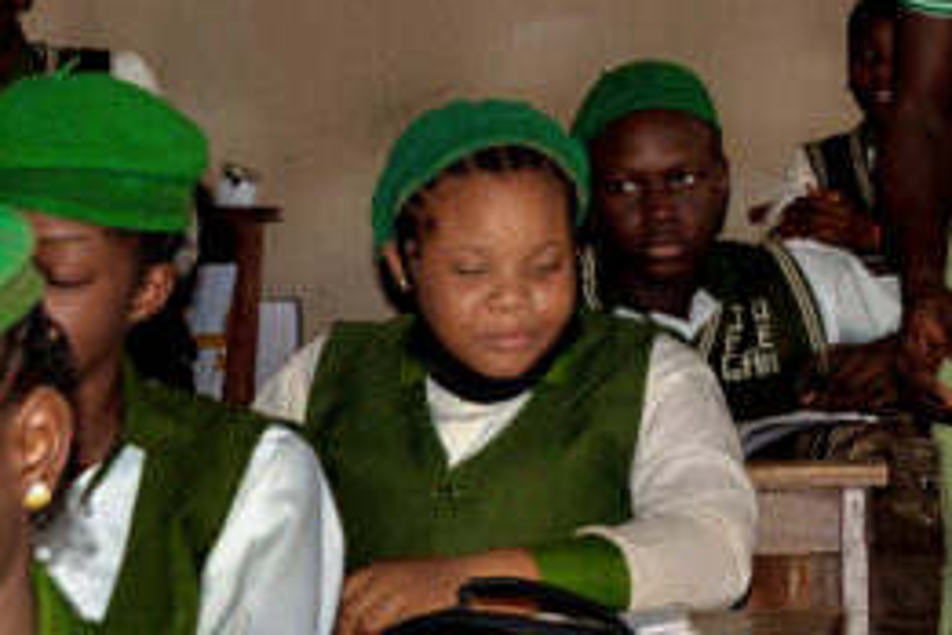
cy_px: -7
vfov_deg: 9.0
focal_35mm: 152
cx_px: 974
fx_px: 4019
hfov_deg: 13.3
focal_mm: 44
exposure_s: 1/200
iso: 400
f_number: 6.3
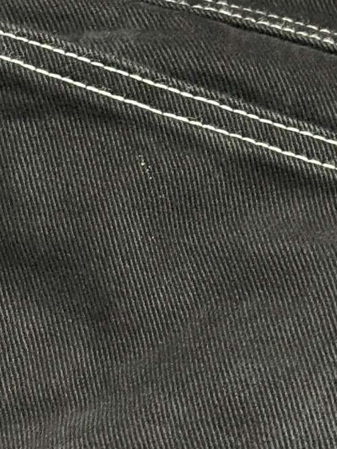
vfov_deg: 9.9
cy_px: 436
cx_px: 120
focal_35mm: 198
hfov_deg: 7.5
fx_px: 2570
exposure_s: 1/33
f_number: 1.6
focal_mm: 5.96
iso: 320
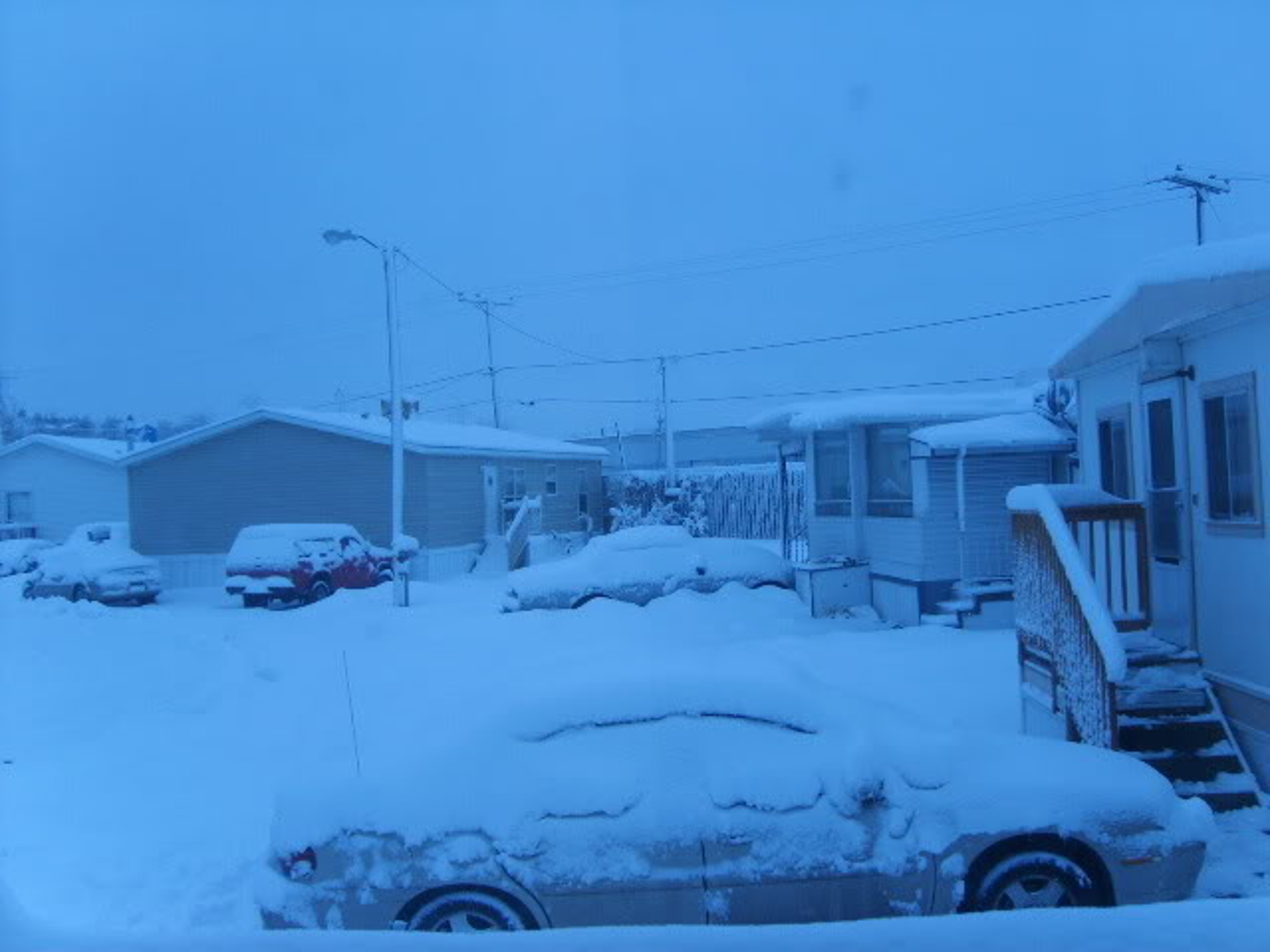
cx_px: 635
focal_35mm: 35
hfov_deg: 52.6
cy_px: 476
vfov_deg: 40.7
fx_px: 1284
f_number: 2.8
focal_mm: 5.8
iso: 96
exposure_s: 1/30
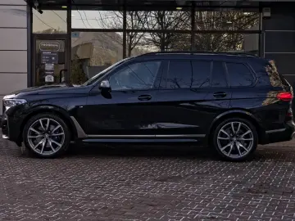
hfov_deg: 28.2
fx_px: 588
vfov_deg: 21.3
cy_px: 110
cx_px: 148
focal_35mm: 69
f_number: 2.4
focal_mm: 7.9
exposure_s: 1/500
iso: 50
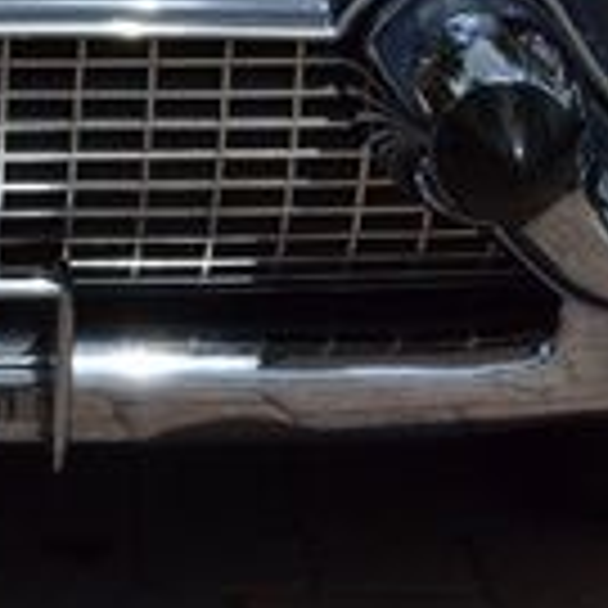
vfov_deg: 8.9
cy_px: -43
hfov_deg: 8.9
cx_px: -68
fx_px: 3855
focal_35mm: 194
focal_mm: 32
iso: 140
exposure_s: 1/500
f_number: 11
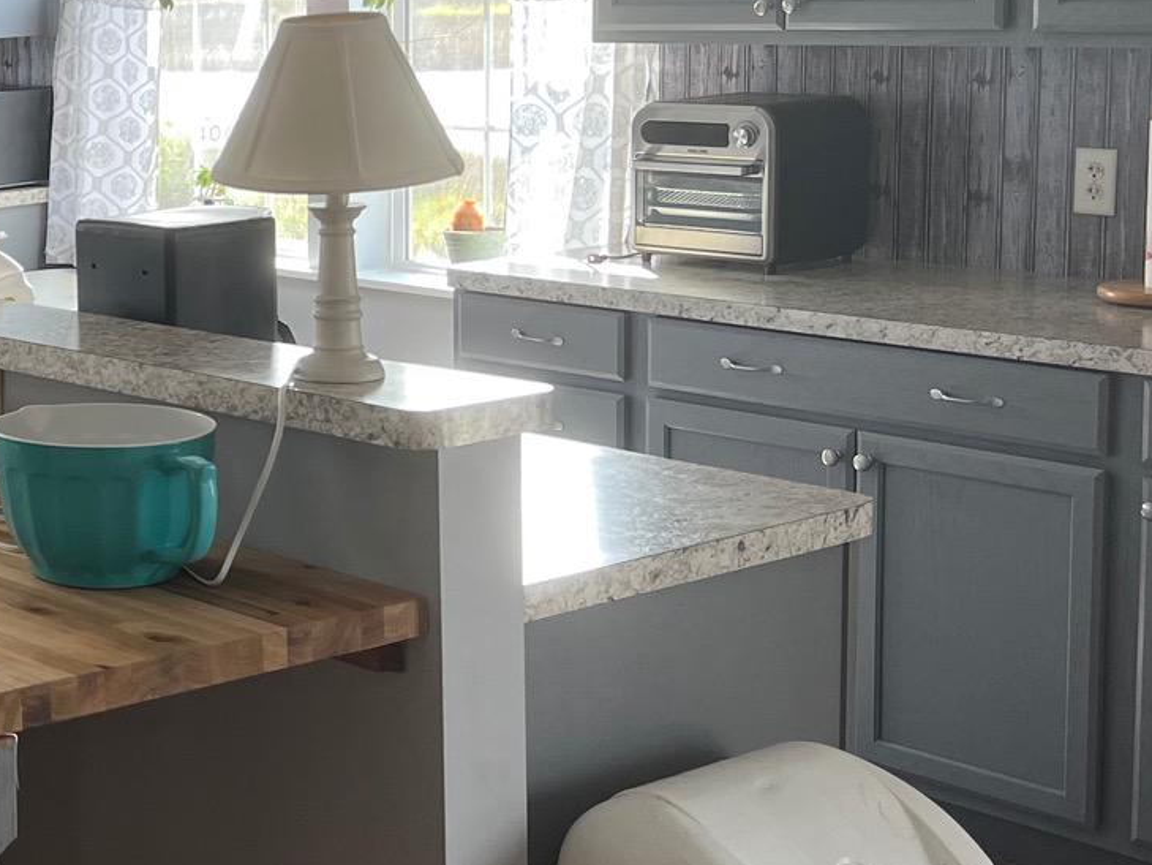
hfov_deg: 24.3
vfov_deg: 20.1
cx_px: -223
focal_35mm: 73
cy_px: 269
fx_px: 2430
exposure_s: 1/121
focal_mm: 5.7
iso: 64
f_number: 1.5
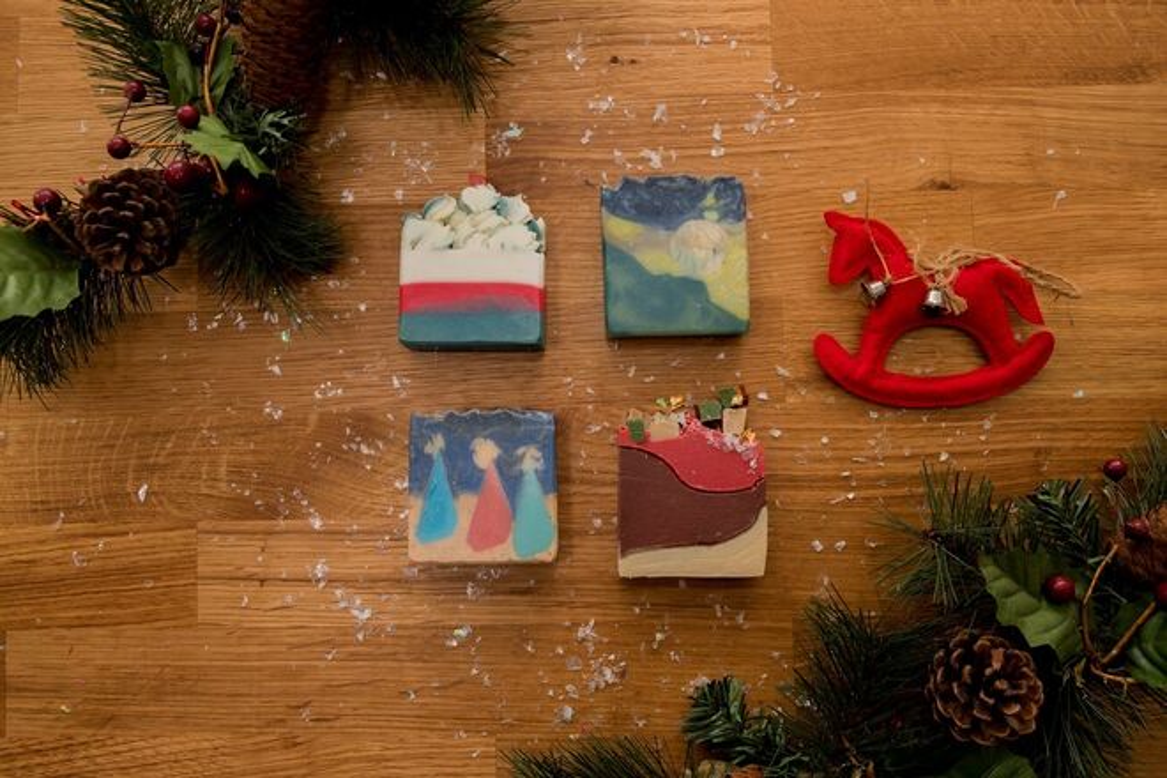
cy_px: 389
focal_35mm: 27
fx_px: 875
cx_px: 584
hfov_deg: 67.4
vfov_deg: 47.9
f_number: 2.8
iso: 200
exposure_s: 1/125
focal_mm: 18
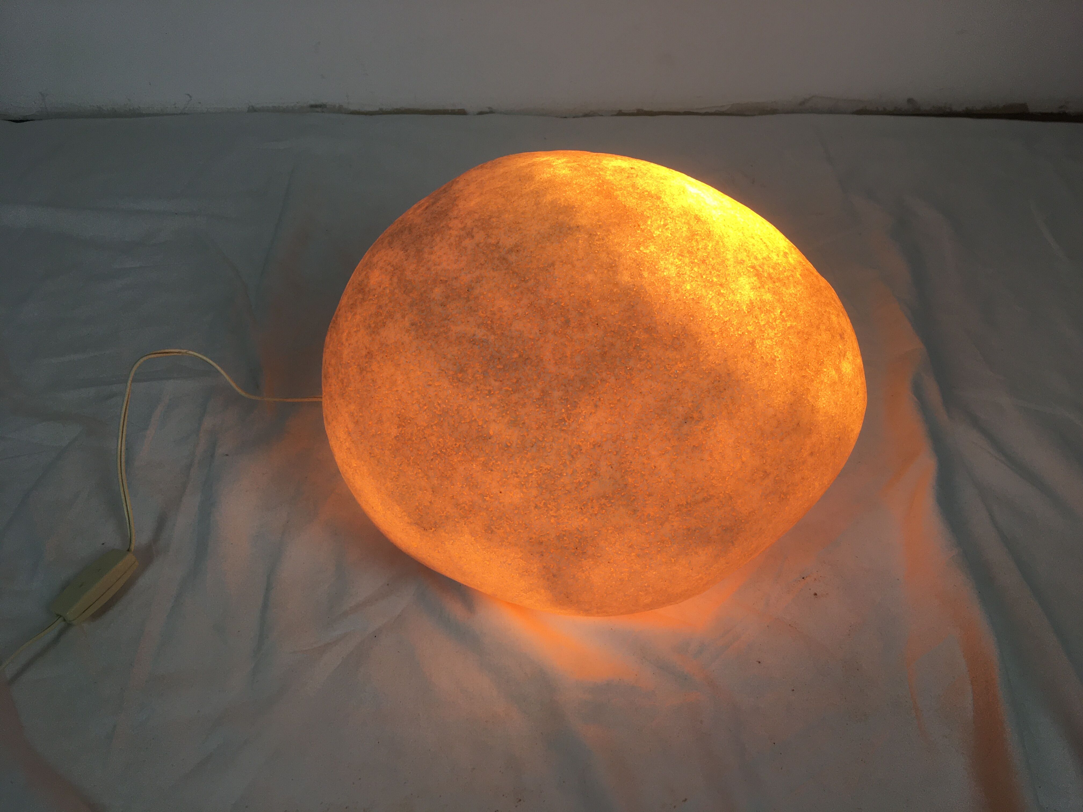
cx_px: 542
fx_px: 907
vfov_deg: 48.2
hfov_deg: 61.7
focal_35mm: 29
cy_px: 406
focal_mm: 4.15
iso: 40
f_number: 2.2
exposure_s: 1/100
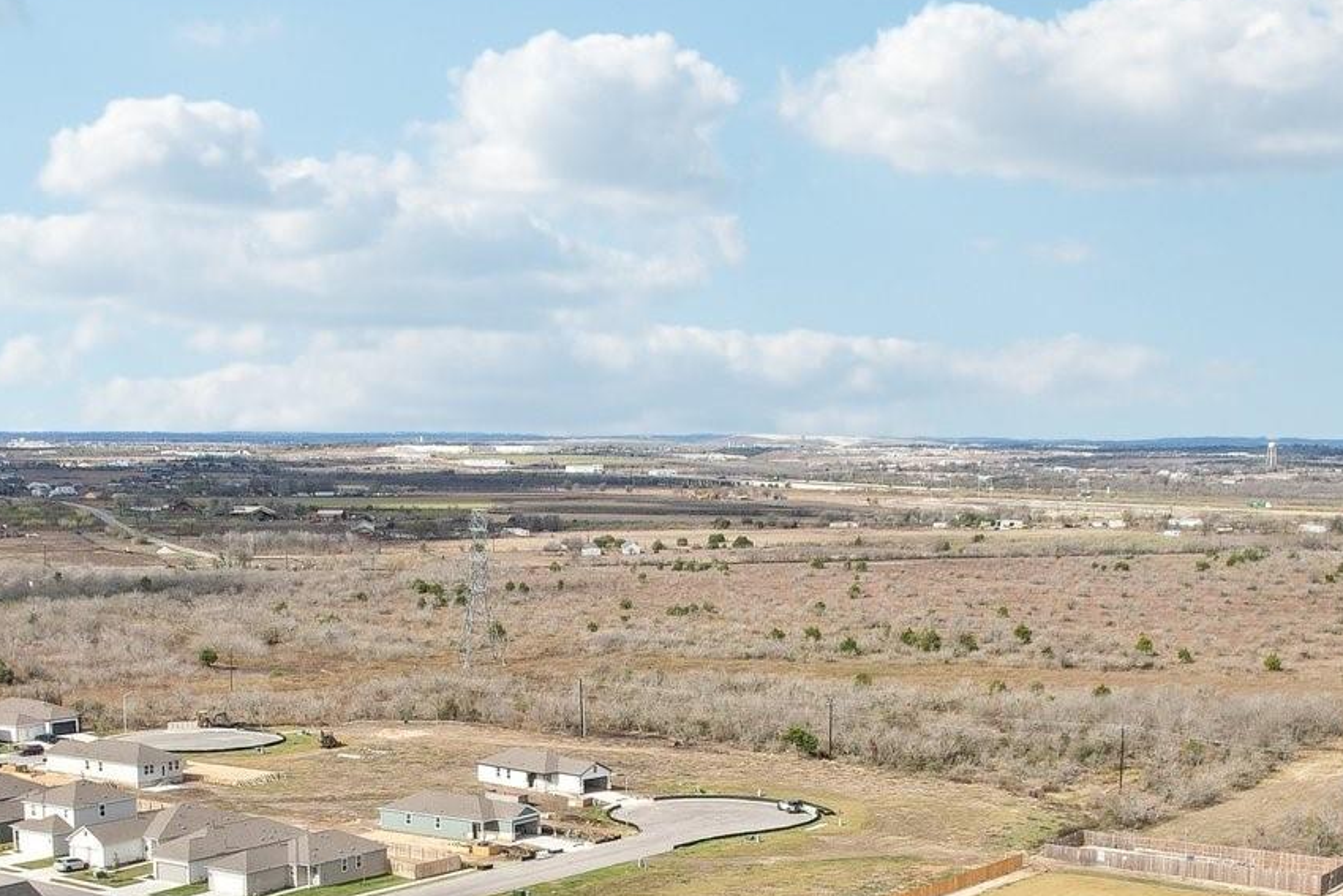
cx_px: 700
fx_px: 1977
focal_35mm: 53
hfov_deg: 37.5
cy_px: 802
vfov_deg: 24.8
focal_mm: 8.4
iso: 100
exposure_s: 1/320
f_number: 2.8
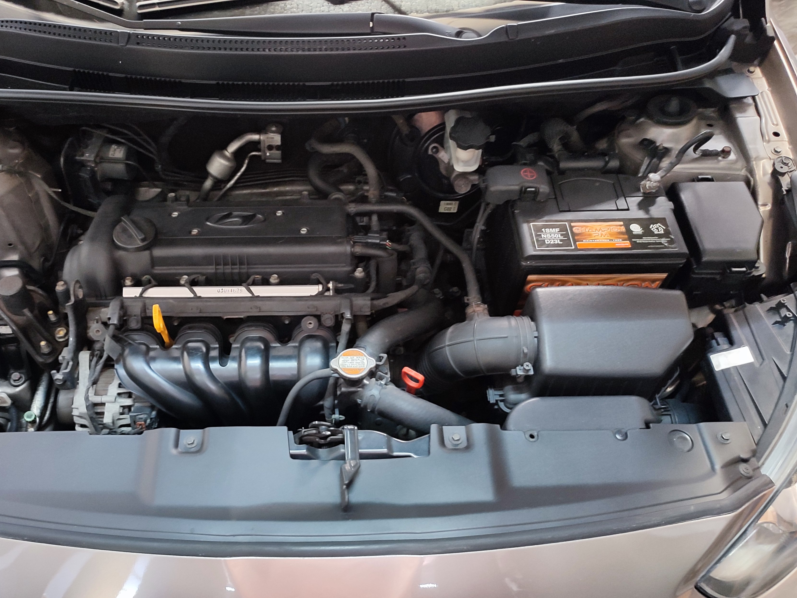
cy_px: 332
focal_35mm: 30
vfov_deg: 46.7
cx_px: 326
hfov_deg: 59.6
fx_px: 691
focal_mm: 6.04
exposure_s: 1/17
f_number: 1.9
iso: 654
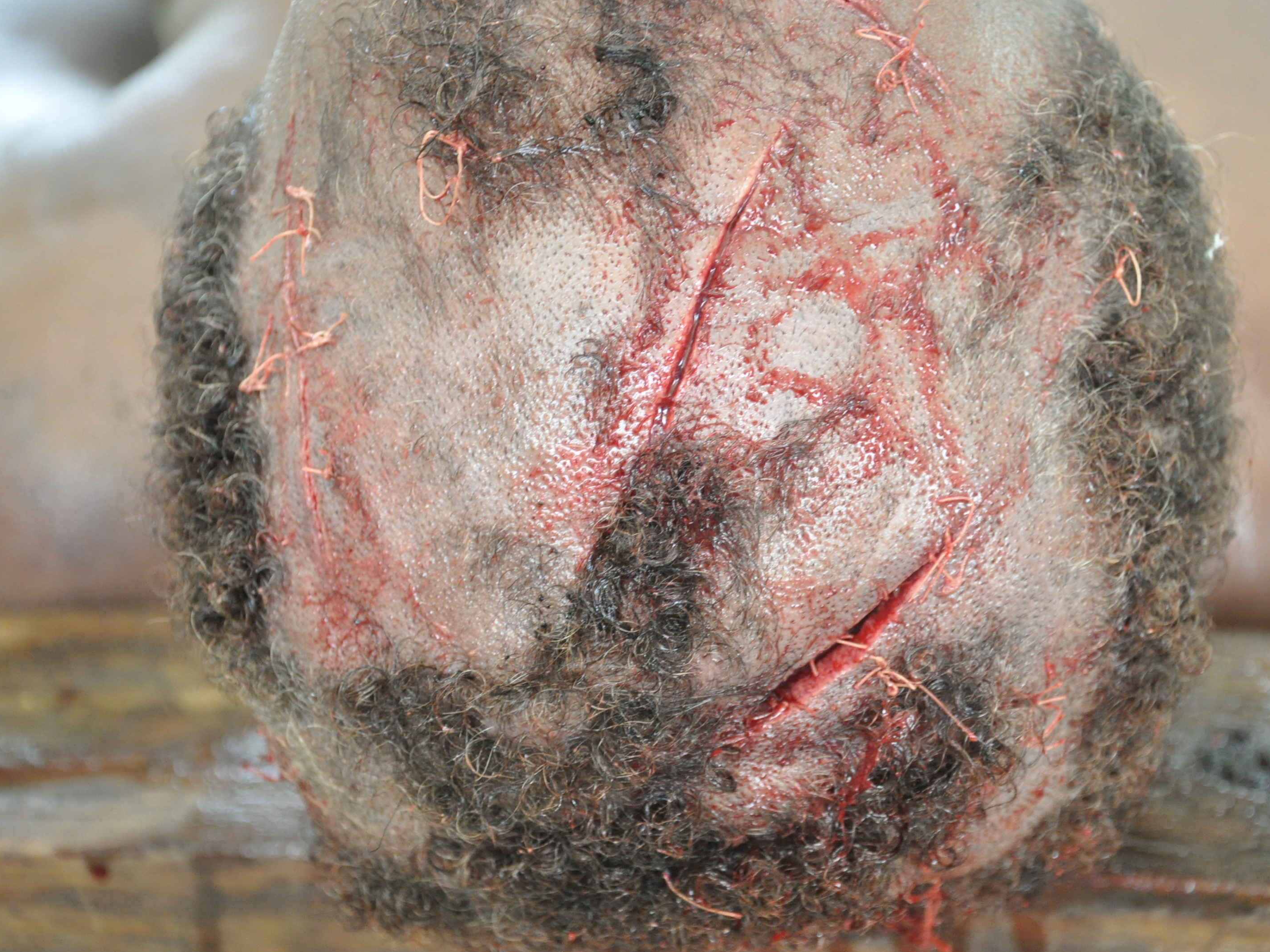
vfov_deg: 20.0
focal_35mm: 74
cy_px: 476
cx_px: 705
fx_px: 2698
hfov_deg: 26.5
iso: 1600
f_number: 4.8
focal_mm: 45
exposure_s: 1/50
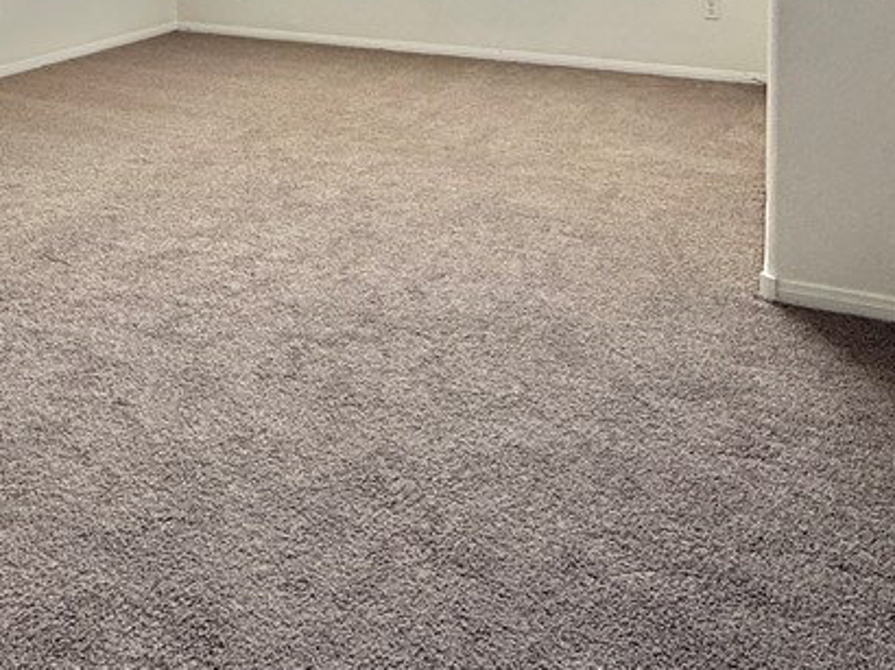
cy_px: -100
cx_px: 345
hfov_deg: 52.2
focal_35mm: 35
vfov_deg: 34.1
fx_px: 904
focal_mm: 2.22
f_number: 2.2
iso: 125
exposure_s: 1/99
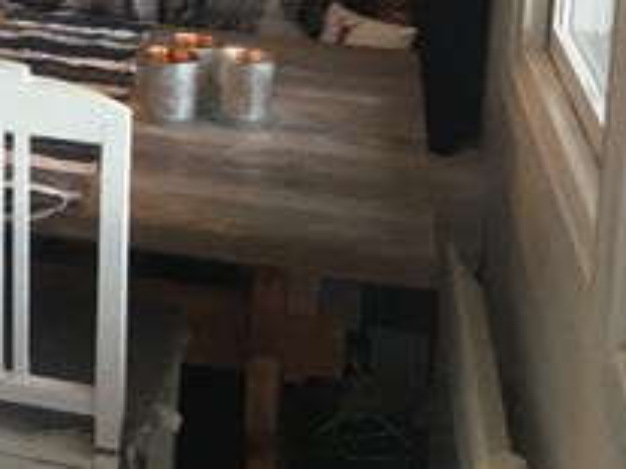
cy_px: -166
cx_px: -139
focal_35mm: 84
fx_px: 1518
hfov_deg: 21.5
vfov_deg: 16.4
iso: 64
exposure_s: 1/33
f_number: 2.2
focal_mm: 4.15
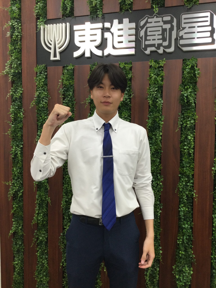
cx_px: 108
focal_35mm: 31
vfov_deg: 58.4
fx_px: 258
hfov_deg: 45.4
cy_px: 144
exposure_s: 1/30
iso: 25
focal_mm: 3.3
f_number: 2.4
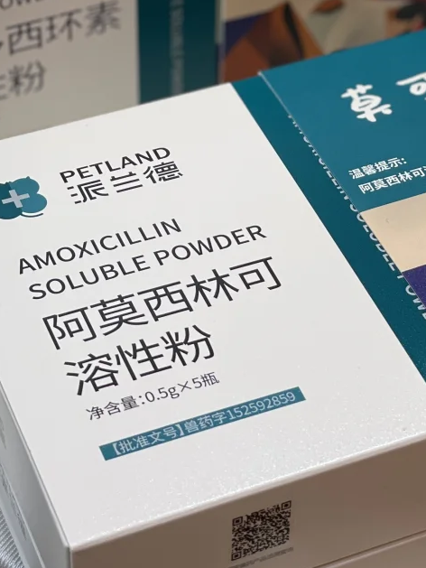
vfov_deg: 16.3
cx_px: 268
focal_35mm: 119
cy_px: 28
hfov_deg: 12.4
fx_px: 1952
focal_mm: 6
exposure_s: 1/100
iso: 50
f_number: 2
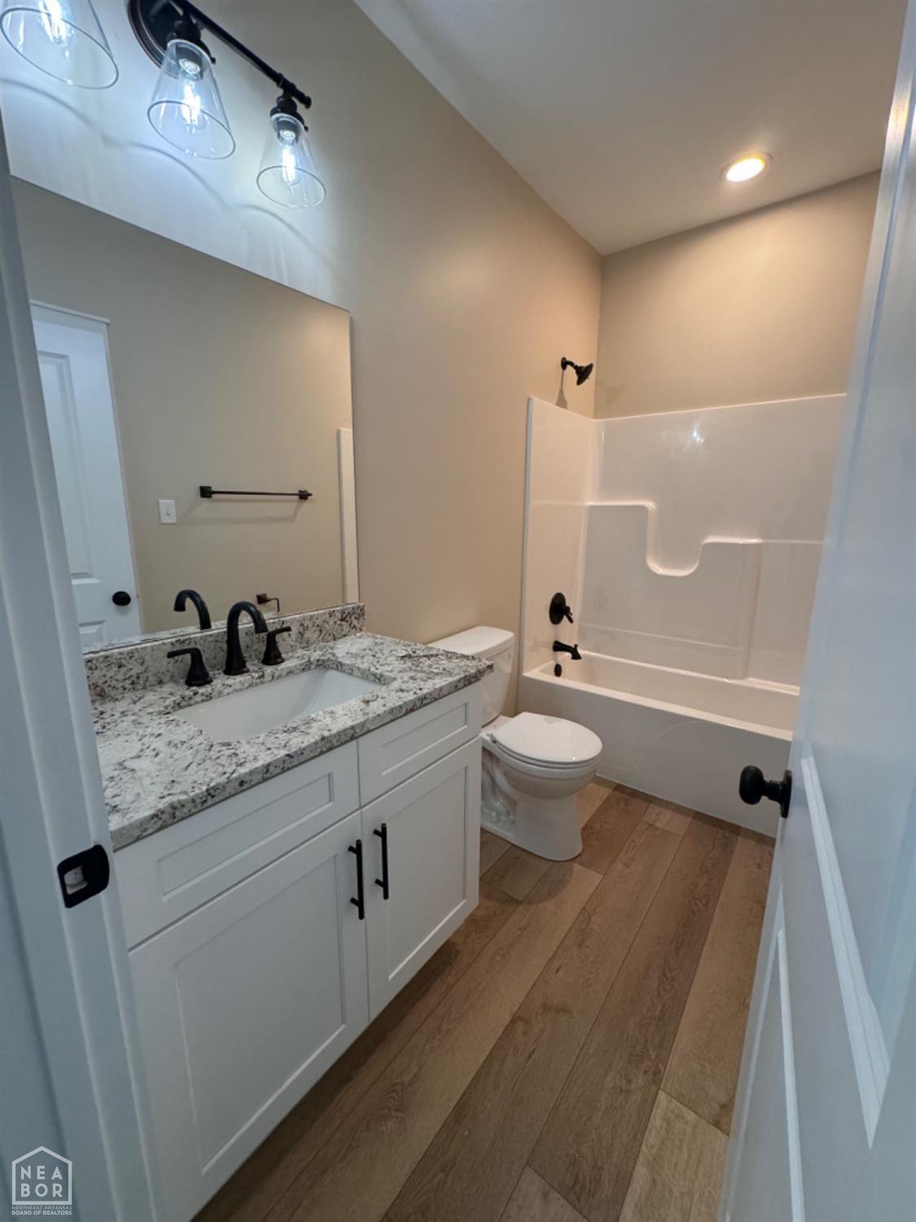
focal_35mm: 14
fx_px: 494
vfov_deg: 102.1
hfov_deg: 85.7
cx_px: 458
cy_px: 611
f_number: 2.2
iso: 320
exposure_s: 1/120
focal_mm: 2.22
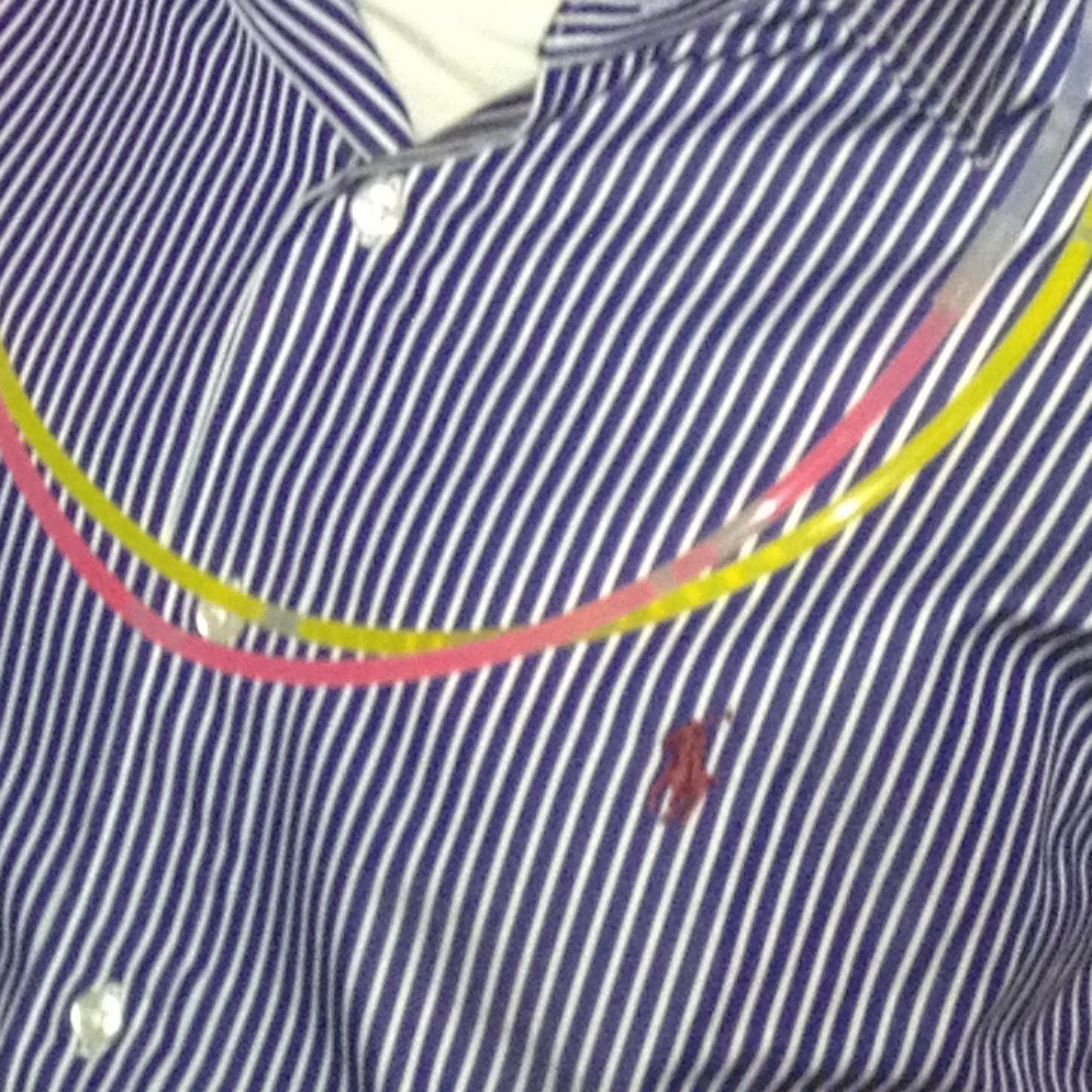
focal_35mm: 140
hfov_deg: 12.3
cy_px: -100
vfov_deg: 12.3
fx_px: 4997
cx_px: -88
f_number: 2.4
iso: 250
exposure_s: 1/16
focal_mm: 4.28
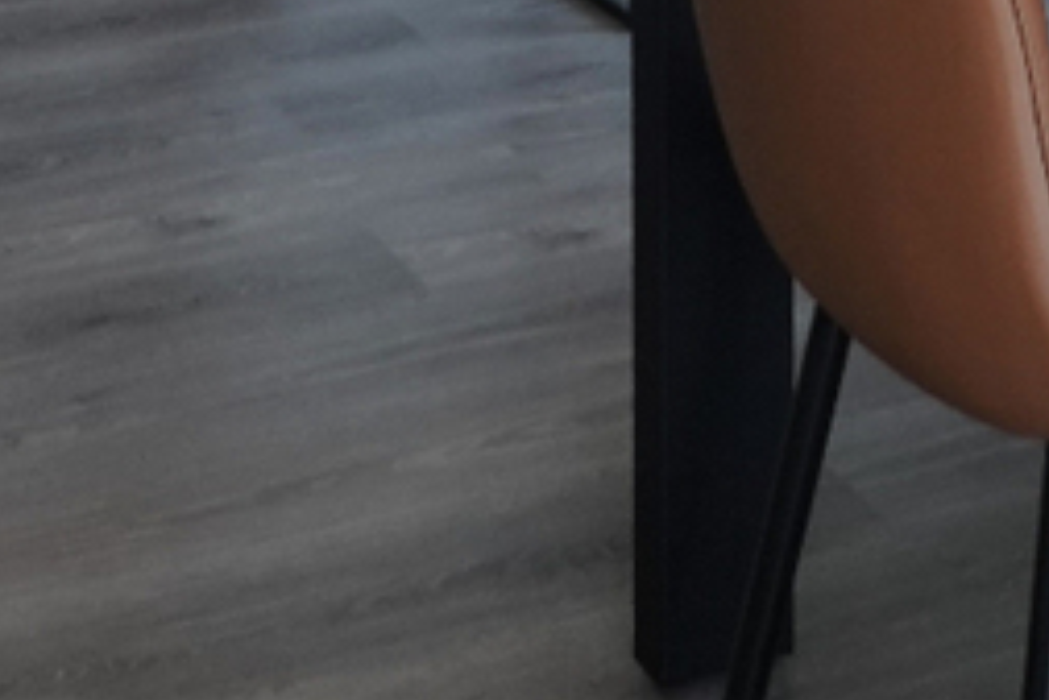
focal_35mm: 128
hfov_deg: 15.7
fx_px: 3732
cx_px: 1028
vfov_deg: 9.2
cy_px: -1160
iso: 125
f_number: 2.8
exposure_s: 1/40
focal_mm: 9
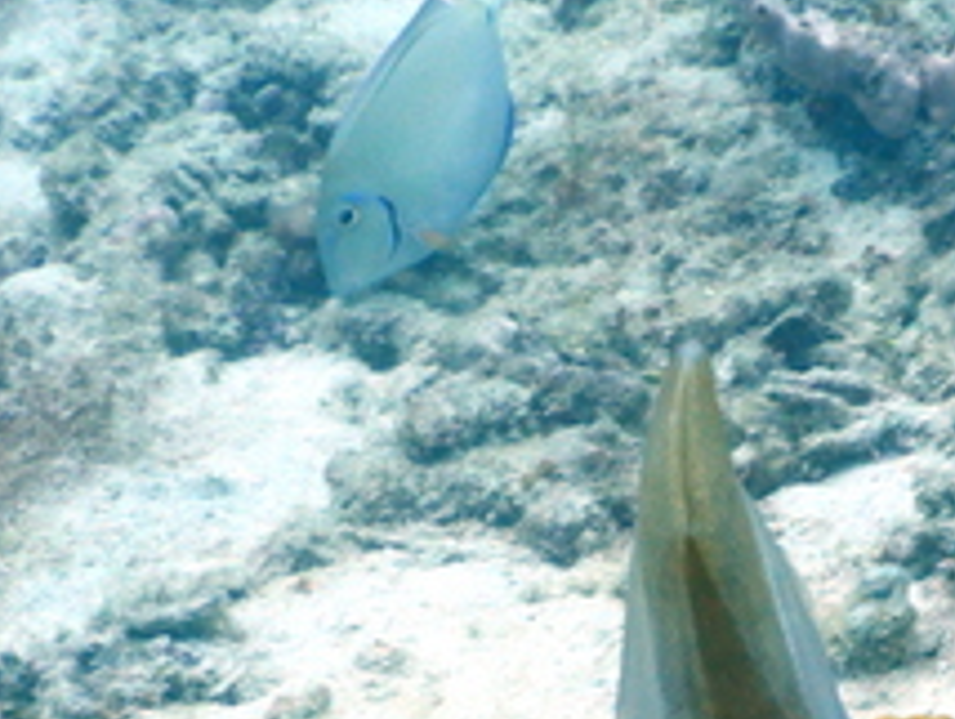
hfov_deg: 12.4
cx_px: 959
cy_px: 976
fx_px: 4336
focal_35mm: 157
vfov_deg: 9.3
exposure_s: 1/125
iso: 125
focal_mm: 8.5
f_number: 4.3
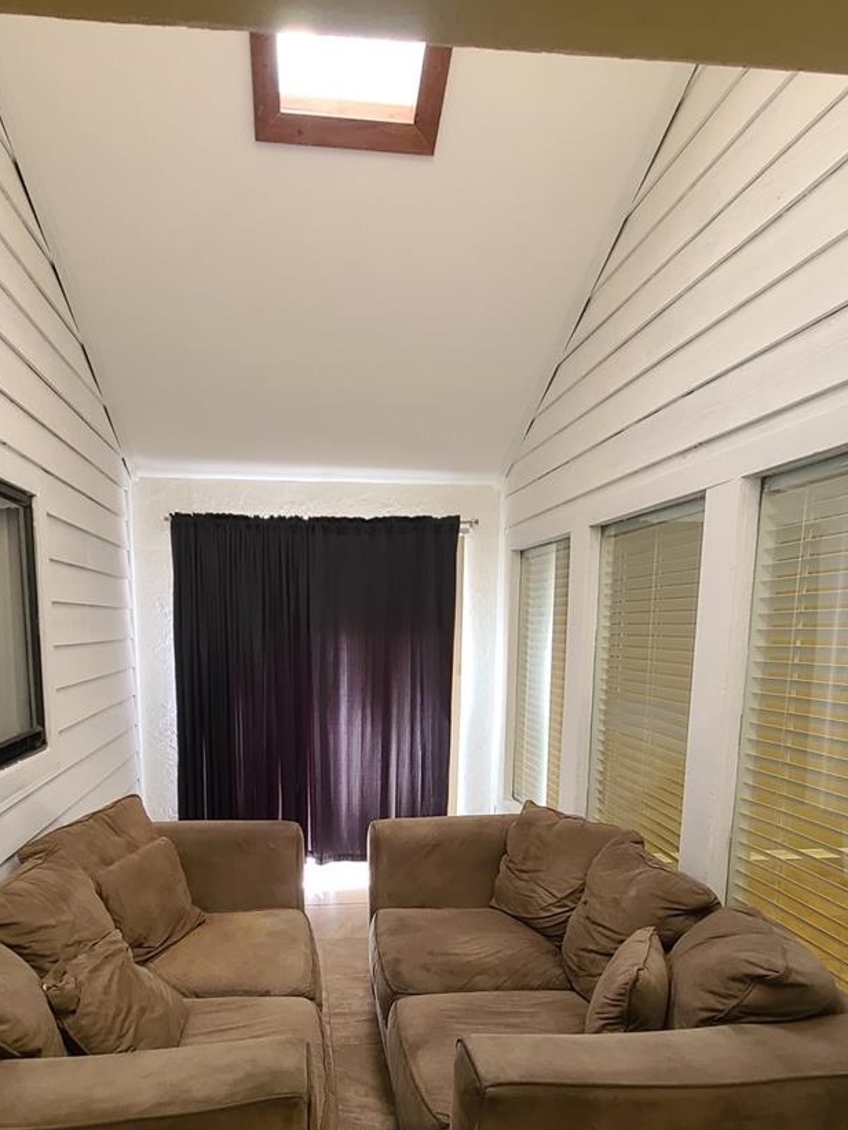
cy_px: 728
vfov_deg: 82.5
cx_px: 347
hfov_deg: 68.1
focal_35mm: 19
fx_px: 620
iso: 320
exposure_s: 1/40
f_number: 2.2
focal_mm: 2.2
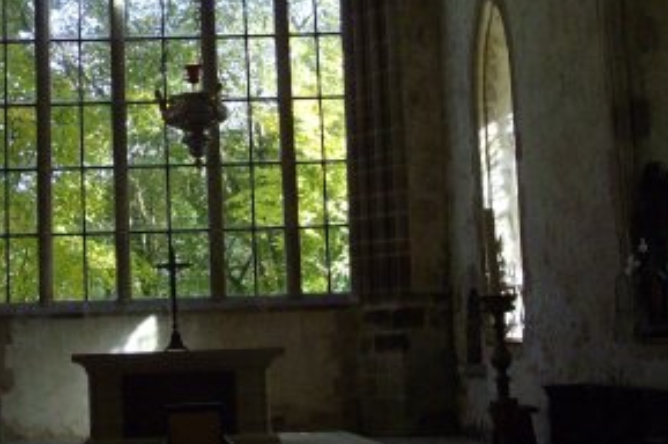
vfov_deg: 16.8
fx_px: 1483
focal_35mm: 80
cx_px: 210
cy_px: 44
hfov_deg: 25.2
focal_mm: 6.2
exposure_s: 1/100
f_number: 2.8
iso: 160
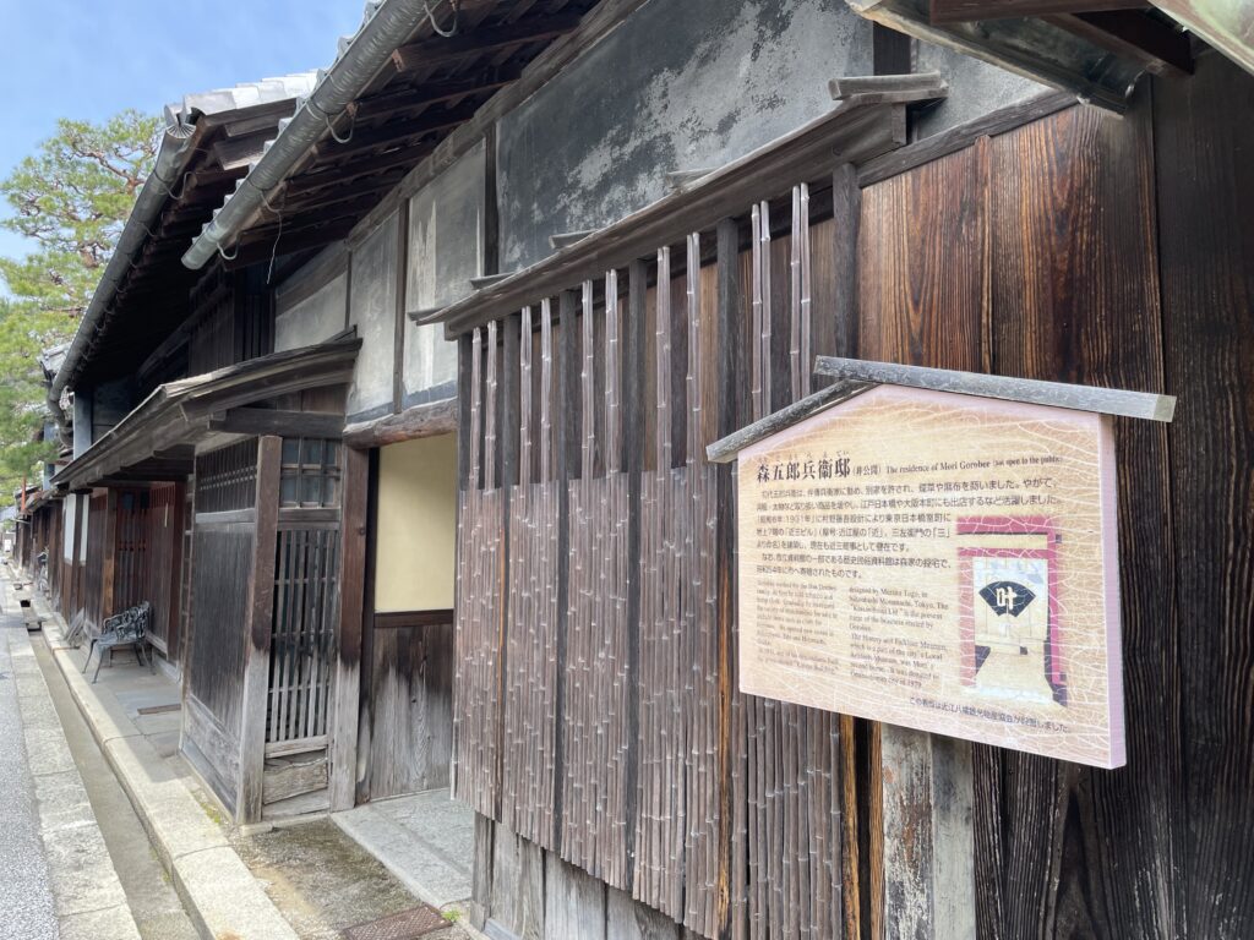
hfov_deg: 67.3
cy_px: 470
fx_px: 942
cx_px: 627
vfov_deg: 53.1
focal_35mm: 26
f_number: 1.6
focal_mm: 4.2
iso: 32
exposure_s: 1/774
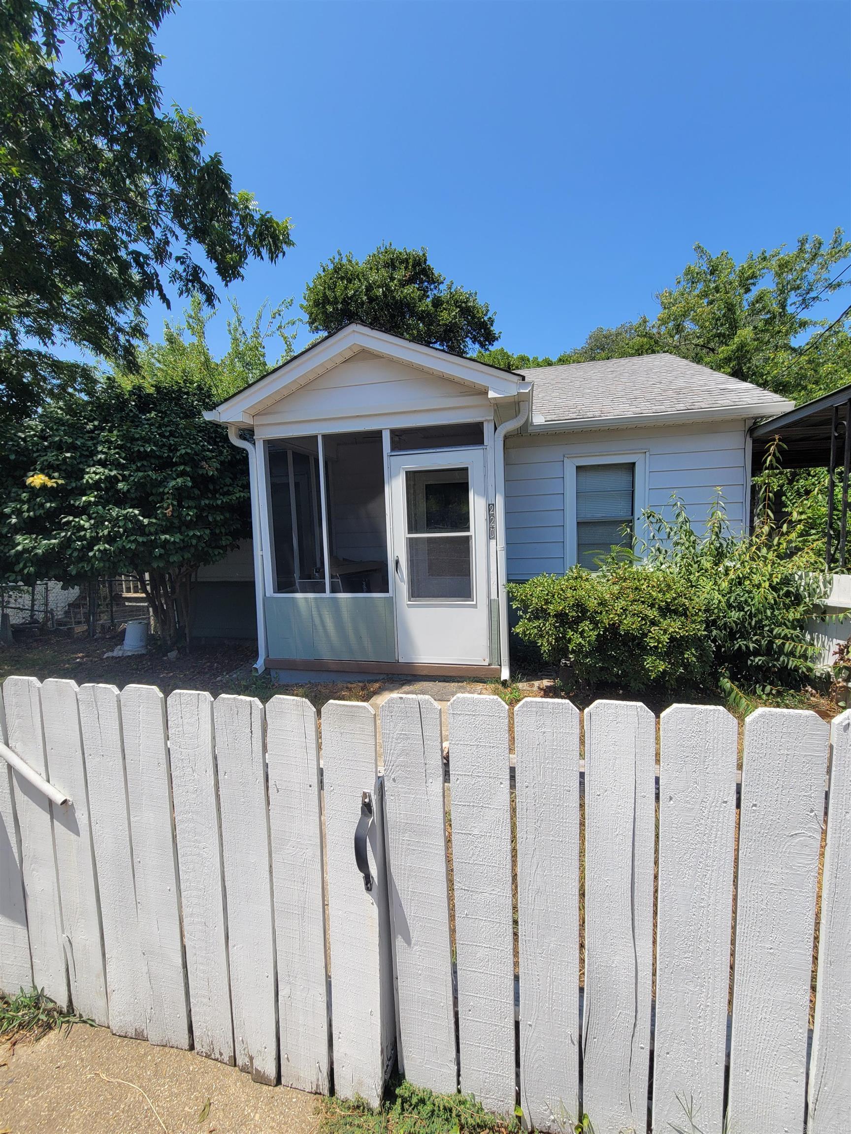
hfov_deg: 89.9
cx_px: 426
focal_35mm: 13
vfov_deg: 106.2
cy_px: 567
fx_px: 426
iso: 50
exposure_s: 1/1433
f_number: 2.2
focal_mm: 2.2
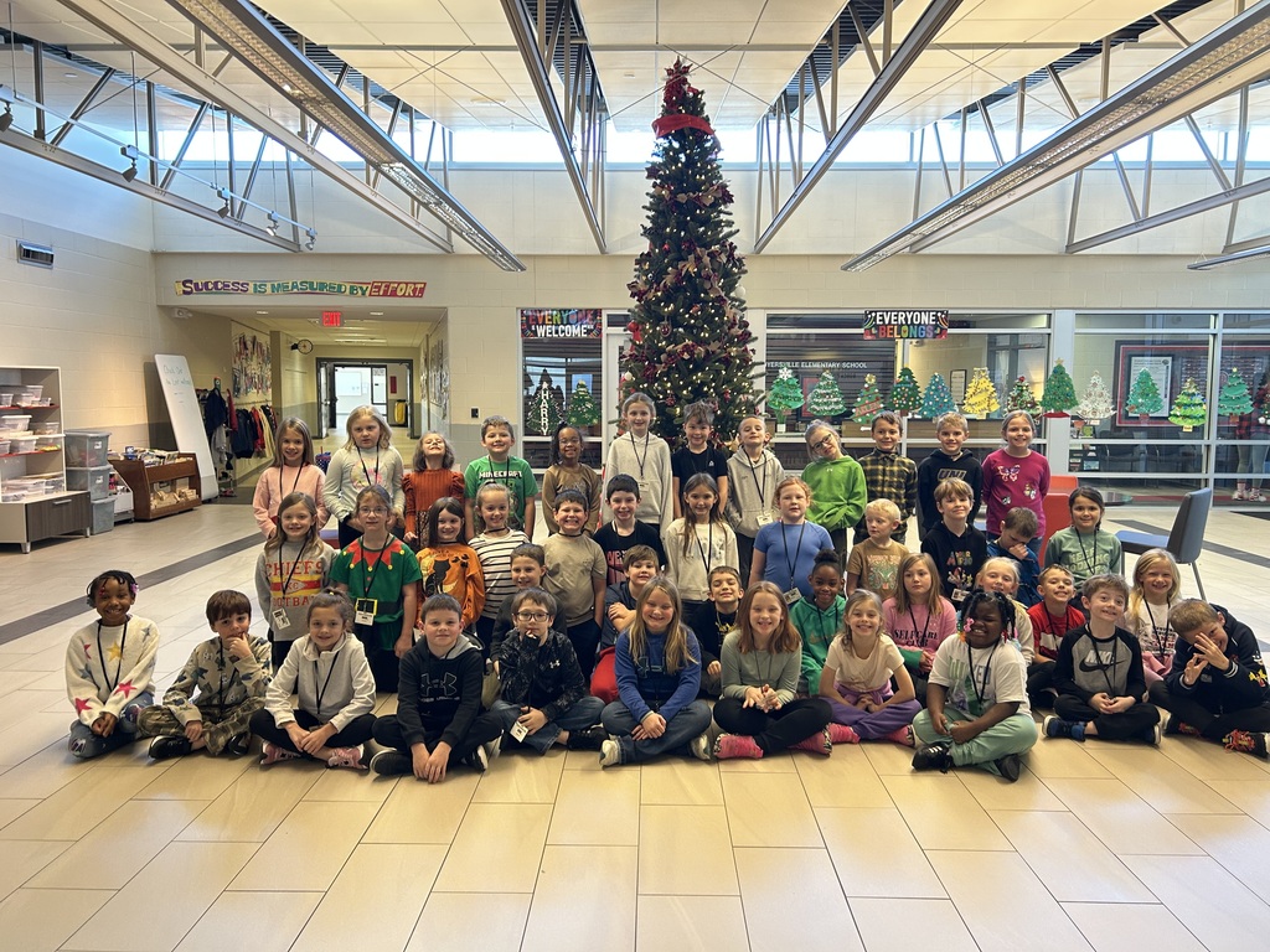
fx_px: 954
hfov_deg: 67.3
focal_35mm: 26
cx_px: 635
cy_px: 476
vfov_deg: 53.1
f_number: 1.5
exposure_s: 1/60
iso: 100
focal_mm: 5.7
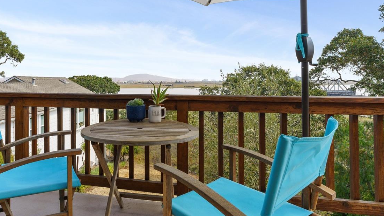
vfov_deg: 53.0
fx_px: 212
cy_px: 76
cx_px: 138
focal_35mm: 21
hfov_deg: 82.2
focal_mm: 14.6
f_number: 9
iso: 400
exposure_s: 1/640
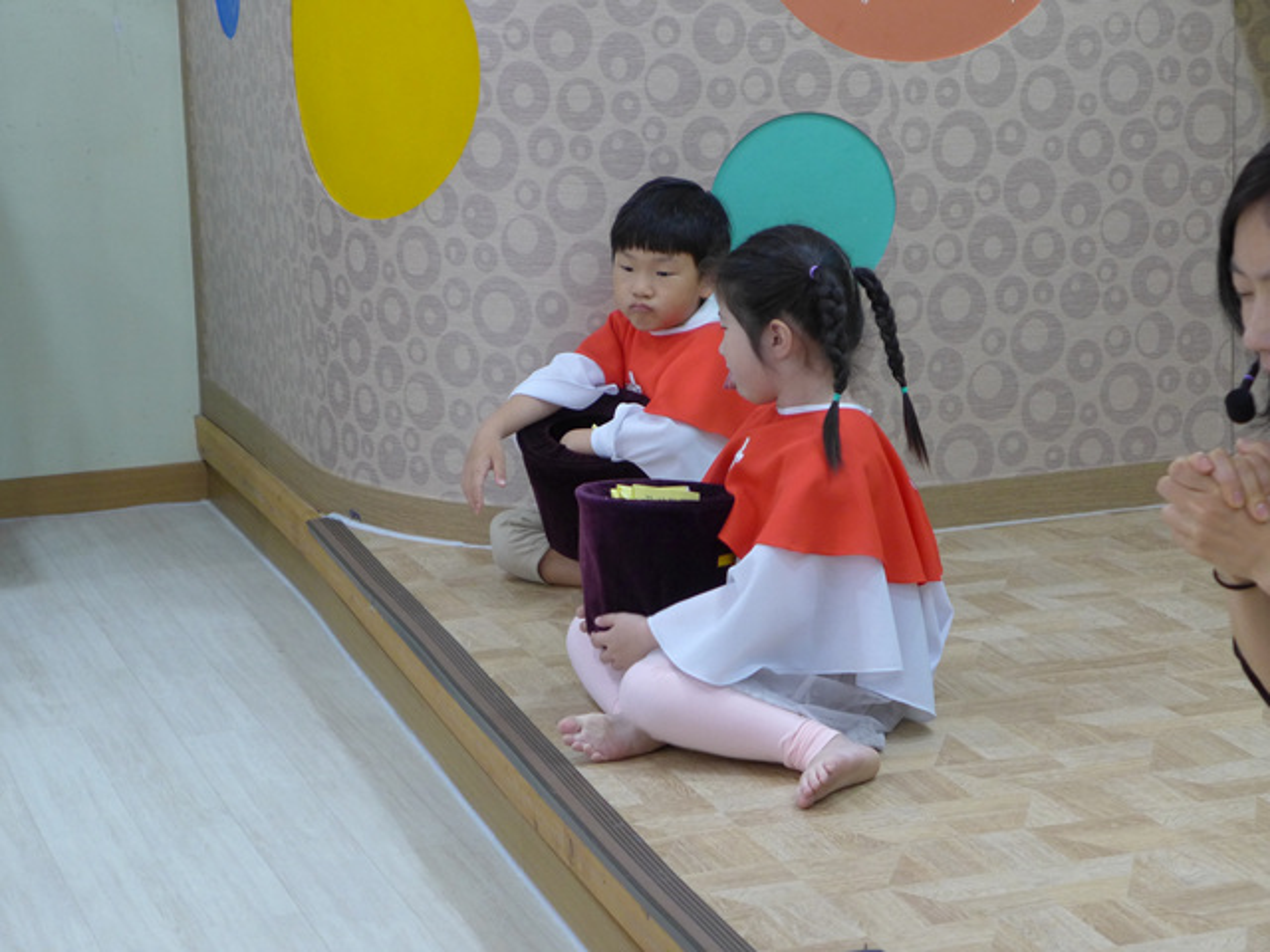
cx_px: 635
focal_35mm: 90
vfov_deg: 16.4
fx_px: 3302
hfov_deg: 21.8
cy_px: 476
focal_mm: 17.7
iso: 400
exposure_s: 1/125
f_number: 2.3
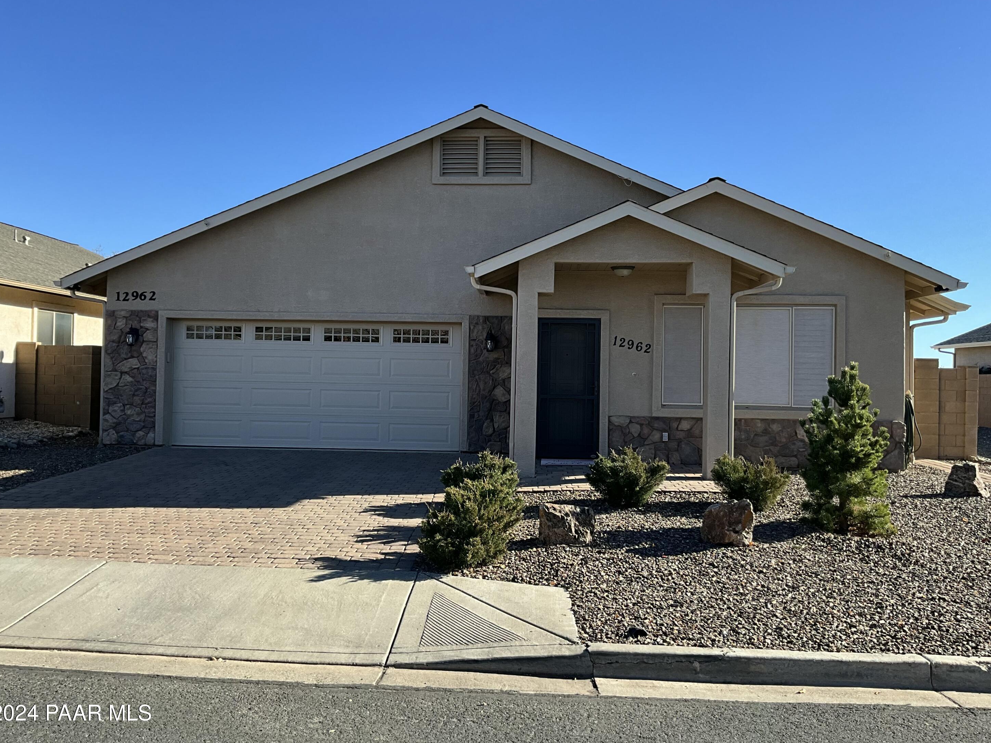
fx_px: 859
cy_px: 364
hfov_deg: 60.0
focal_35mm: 30
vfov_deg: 46.8
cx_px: 486
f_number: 1.8
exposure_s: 1/912
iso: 25
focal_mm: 3
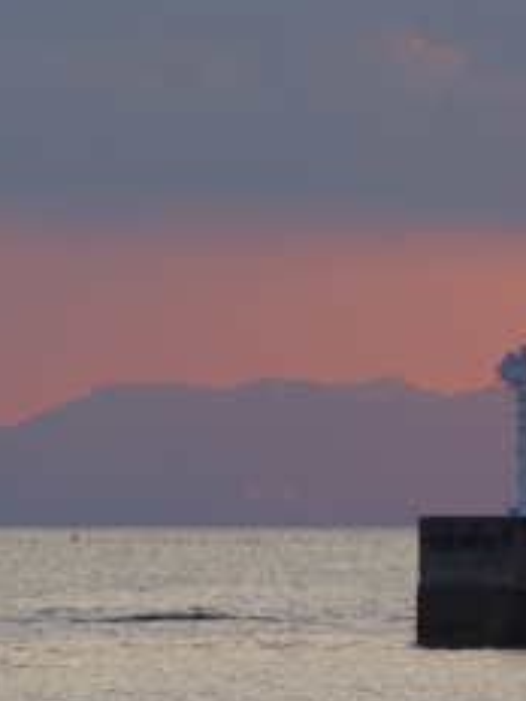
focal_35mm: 487
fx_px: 9867
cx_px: 163
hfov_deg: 3.1
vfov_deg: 4.1
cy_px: 221
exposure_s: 1/400
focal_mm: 77
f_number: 7.1
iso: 200
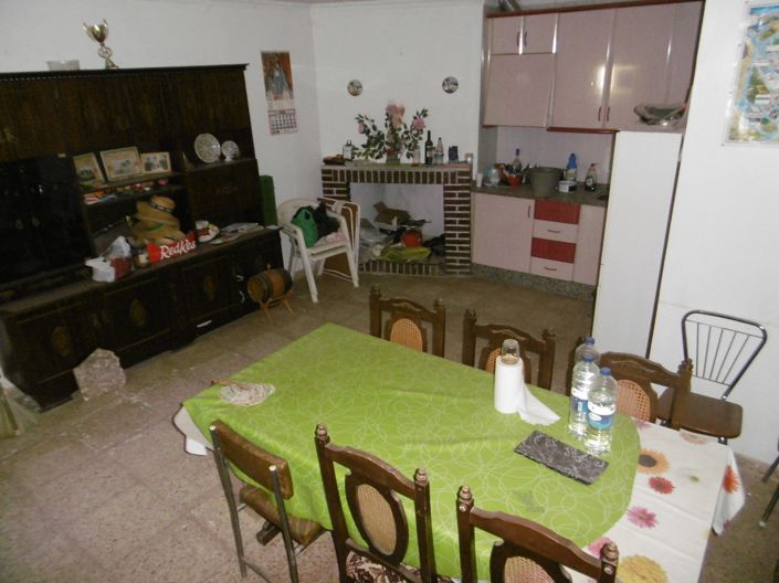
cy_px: 292
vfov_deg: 56.8
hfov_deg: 71.6
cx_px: 390
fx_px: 540
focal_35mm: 24
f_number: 3.1
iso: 500
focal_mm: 4.3
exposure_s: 1/60
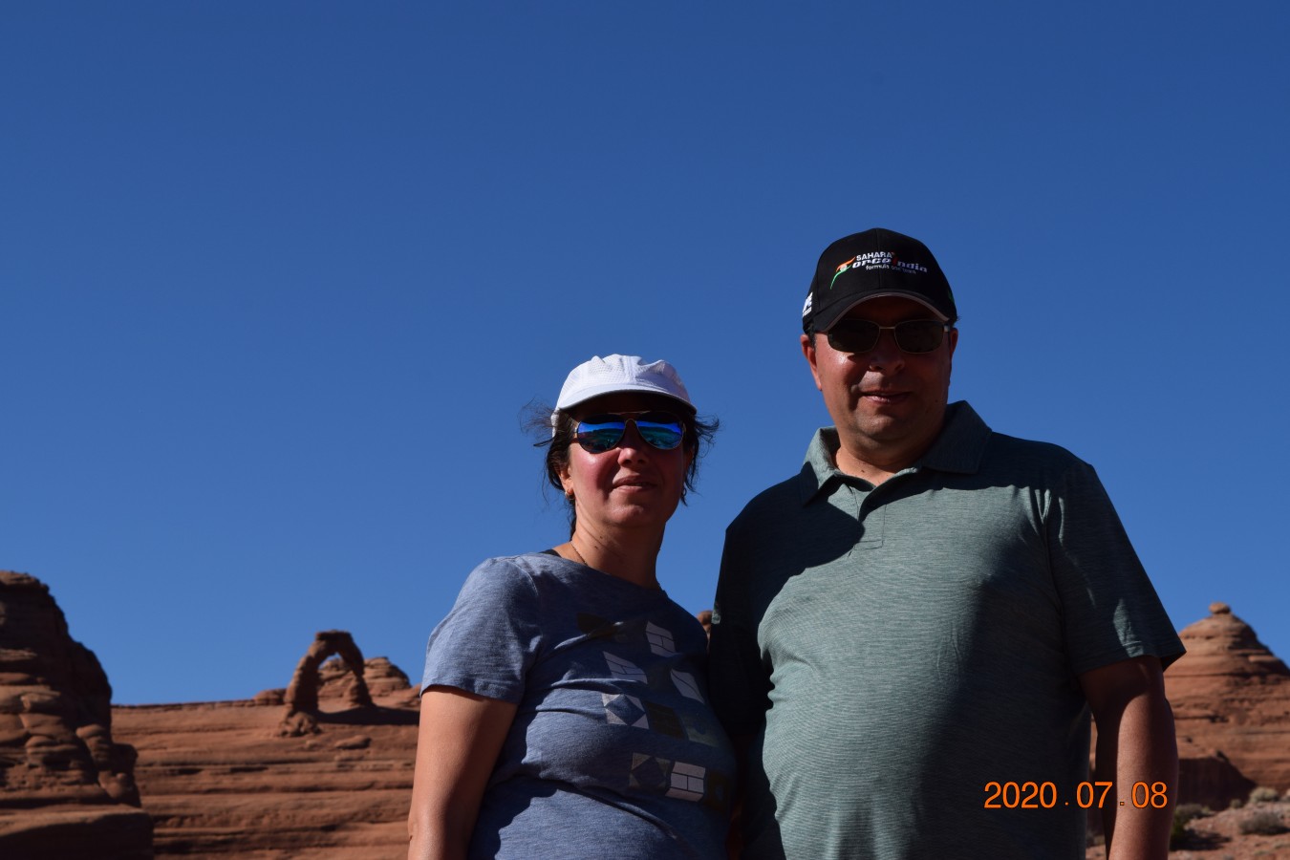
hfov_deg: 24.6
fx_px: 2956
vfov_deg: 16.6
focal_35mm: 82
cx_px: 645
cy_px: 430
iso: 200
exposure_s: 1/500
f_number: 11
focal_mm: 55
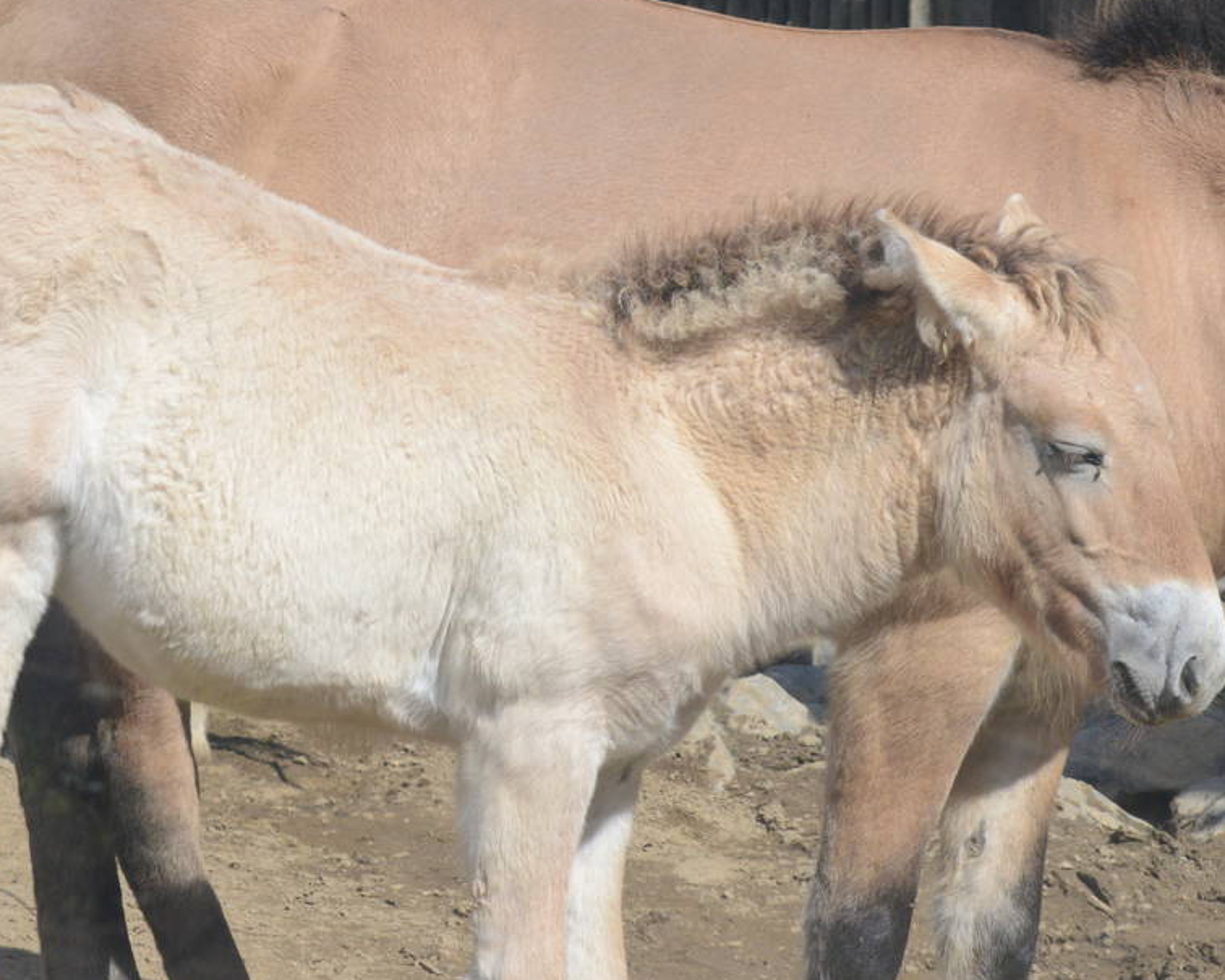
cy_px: 465
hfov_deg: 6.5
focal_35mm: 298
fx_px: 10805
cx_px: 763
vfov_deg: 5.2
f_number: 14
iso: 1000
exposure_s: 1/800
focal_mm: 150
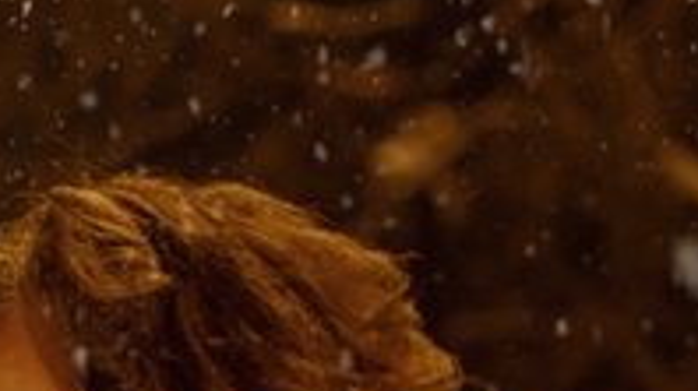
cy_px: 953
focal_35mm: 318
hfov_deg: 6.6
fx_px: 5881
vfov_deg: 3.7
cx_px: -663
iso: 400
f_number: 2.8
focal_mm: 50
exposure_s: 1/100
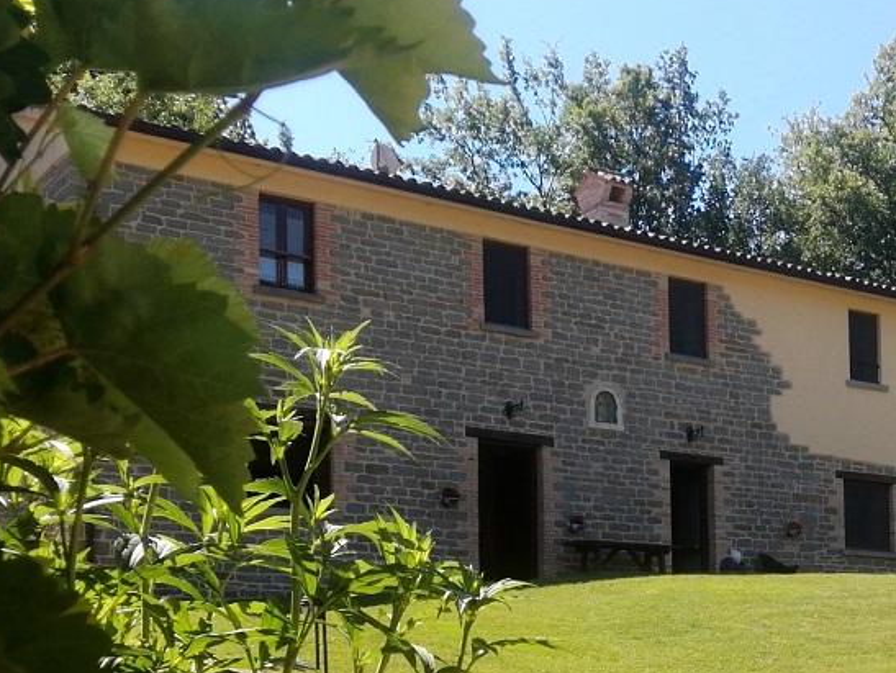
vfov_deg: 24.8
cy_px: 634
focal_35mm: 57
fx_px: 1476
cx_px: 727
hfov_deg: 32.7
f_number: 2
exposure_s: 1/946
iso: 50
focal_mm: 4.04
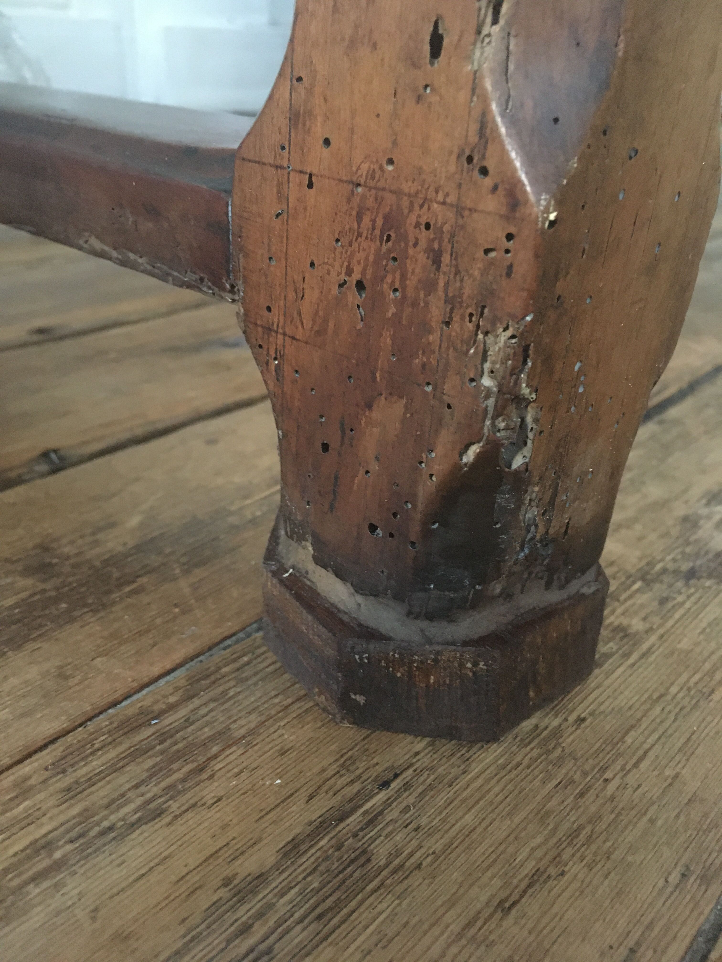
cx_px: 361
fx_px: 806
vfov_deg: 61.7
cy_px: 481
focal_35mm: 29
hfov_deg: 48.2
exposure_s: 1/17
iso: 500
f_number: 2.2
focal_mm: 4.15
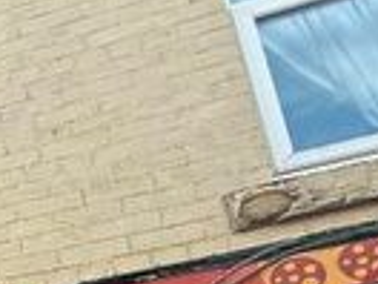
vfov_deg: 15.6
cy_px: 575
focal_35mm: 74
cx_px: -481
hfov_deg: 16.0
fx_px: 808
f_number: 2.2
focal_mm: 2.22
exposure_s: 1/99
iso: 50
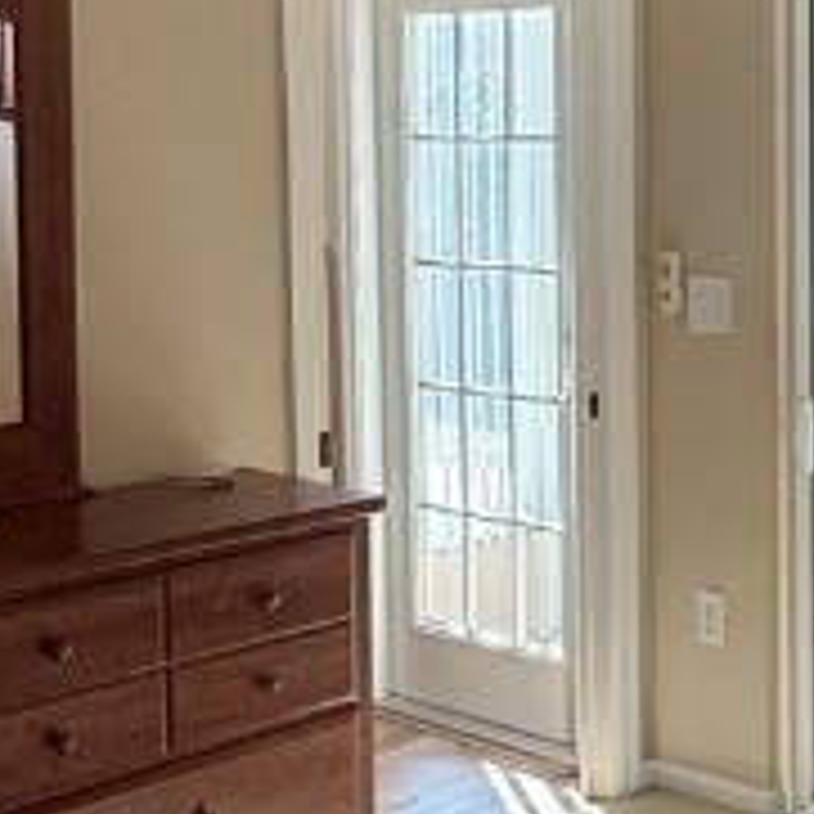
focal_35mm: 70
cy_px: 288
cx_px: 886
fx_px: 1862
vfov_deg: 24.6
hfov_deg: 23.2
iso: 64
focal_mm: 2.22
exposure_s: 1/181
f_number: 2.2
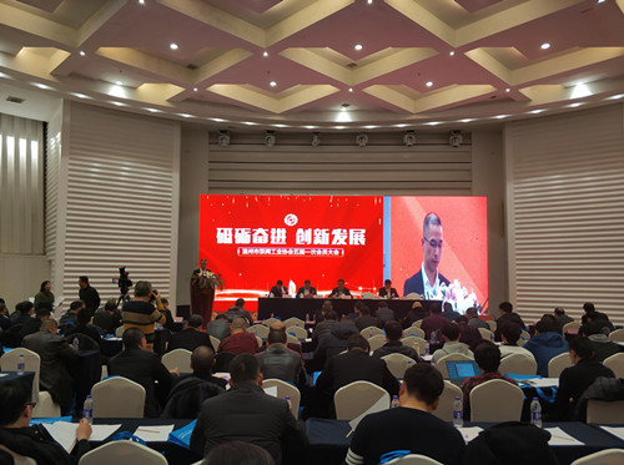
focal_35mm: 27
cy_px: 232
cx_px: 312
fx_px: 486
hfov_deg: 65.4
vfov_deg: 51.2
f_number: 1.8
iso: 251
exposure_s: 1/33
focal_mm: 3.82
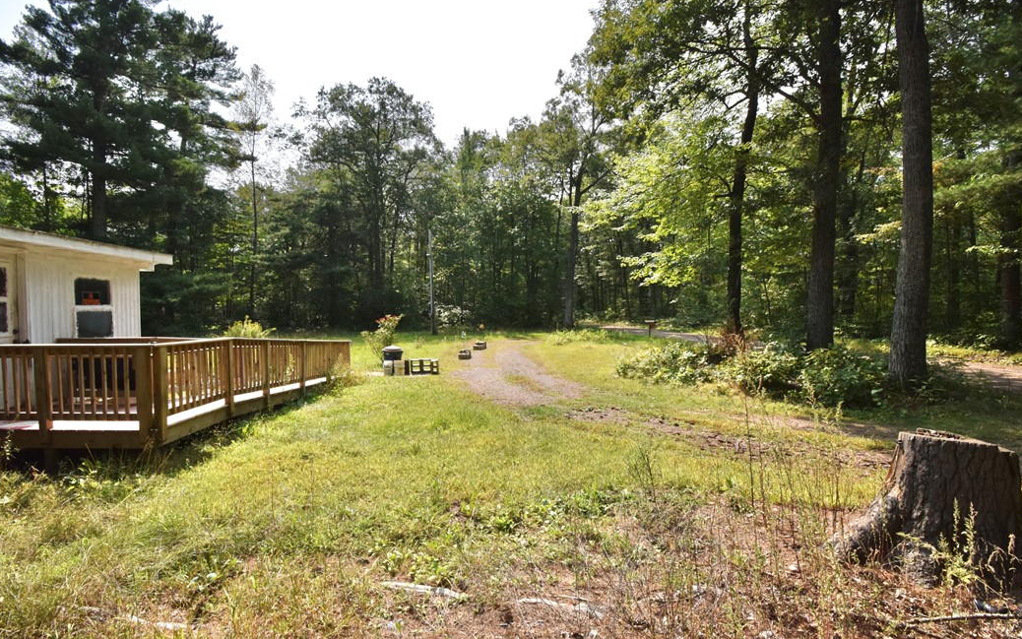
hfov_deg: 97.8
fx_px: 446
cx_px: 495
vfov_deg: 71.3
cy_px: 327
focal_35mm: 16
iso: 800
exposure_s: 1/640
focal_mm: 10
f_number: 13
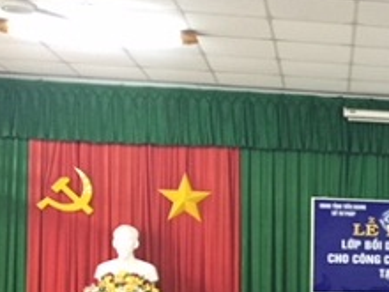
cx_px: 517
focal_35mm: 80
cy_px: 309
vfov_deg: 17.9
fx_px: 899
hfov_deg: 21.8
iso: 200
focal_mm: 4.15
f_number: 2.2
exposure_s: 1/33
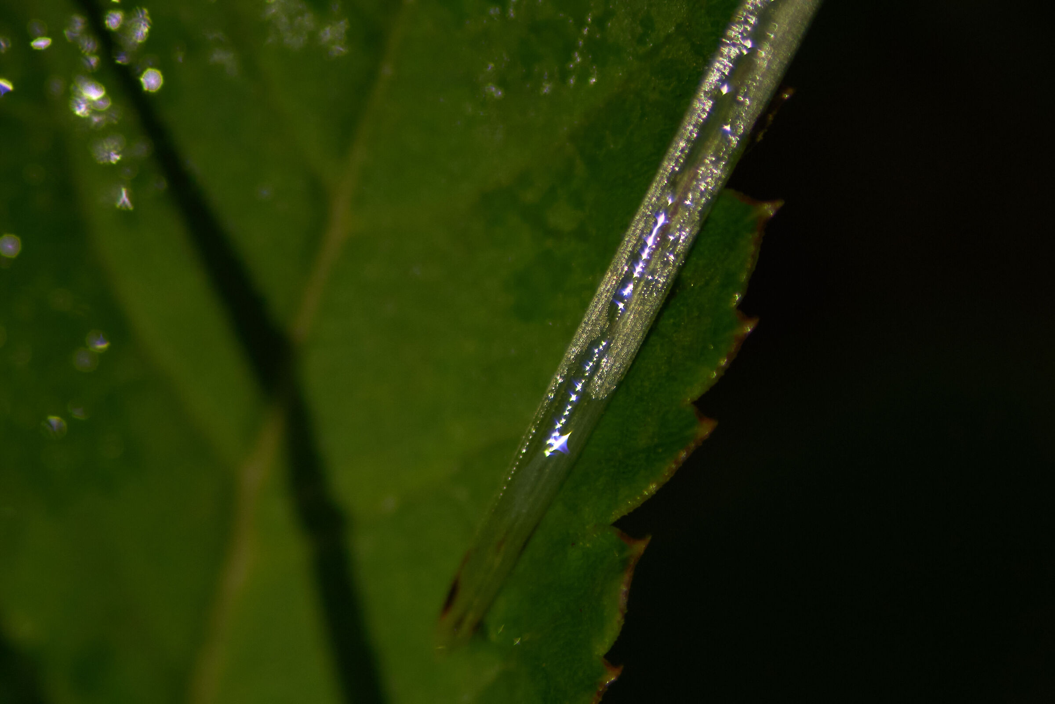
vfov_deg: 1.5
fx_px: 26373
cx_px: 528
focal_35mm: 900
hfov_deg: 2.3
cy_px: 352
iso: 1000
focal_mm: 600
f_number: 11
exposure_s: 1/2000
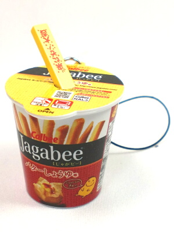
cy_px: 116
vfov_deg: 52.6
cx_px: 87
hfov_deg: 40.7
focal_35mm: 35
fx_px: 235
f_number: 3.1
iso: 64
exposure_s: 1/60
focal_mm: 6.3
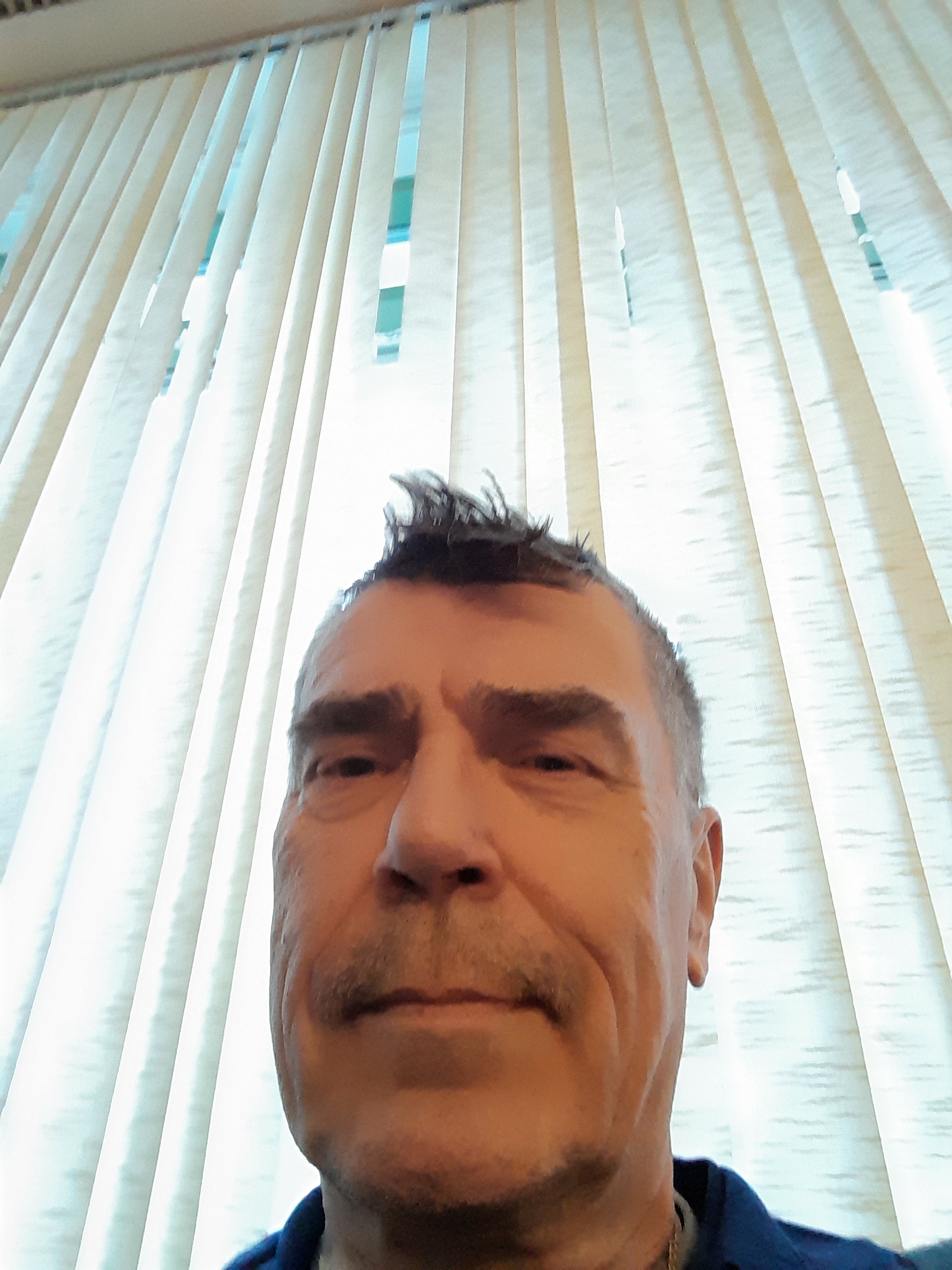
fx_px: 843
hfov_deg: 58.9
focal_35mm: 23
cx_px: 476
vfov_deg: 73.9
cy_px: 635
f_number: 2.2
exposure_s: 1/33
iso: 320
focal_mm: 1.95
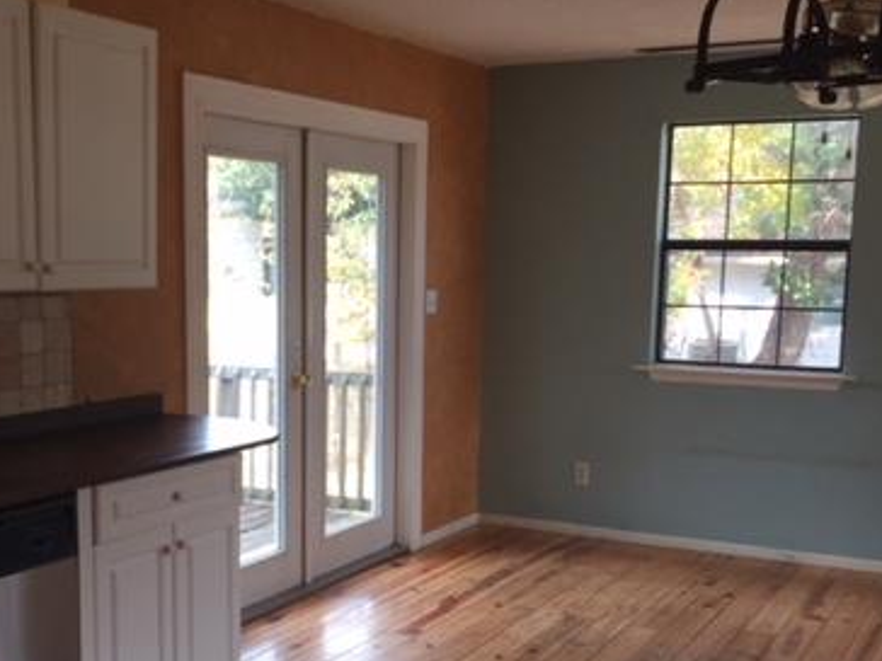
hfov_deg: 37.2
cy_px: 453
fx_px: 1299
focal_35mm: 51
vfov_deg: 28.3
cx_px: 310
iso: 50
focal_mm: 4.15
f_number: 2.2
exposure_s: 1/120
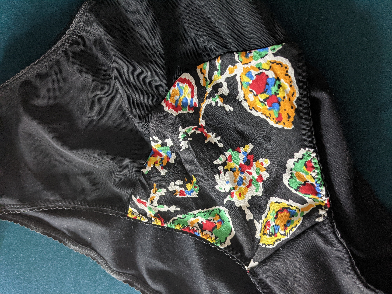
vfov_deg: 51.4
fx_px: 306
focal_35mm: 27
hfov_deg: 65.3
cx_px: 196
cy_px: 147
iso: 386
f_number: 1.73
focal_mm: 4.38
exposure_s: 1/23.8
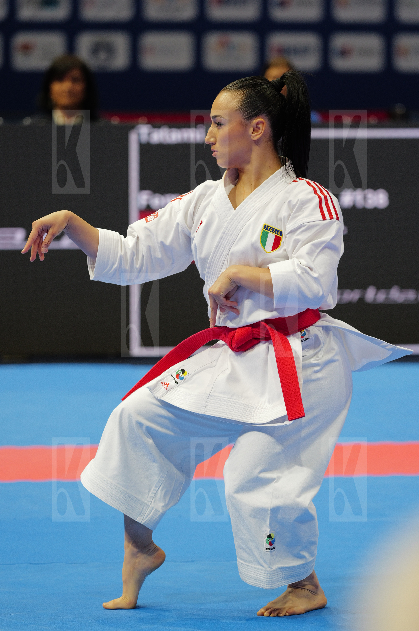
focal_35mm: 234
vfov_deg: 8.8
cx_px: 210
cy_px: 316
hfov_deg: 5.9
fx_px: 4100
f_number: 2.8
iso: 800
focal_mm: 154
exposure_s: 1/500
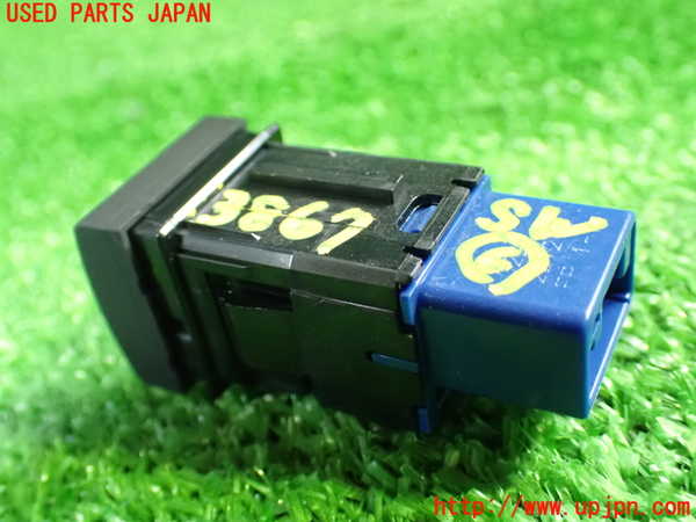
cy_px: 261
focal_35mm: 41
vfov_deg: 35.1
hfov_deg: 45.8
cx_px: 348
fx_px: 824
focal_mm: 7.31
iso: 1600
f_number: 2.8
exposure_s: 1/40
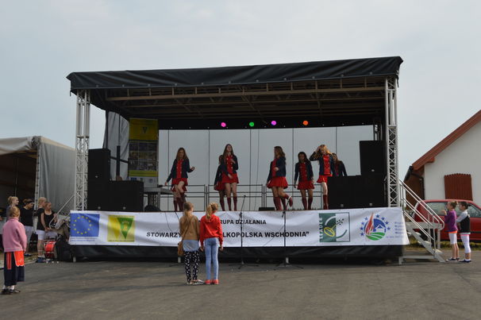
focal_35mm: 48
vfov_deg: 28.0
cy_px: 160
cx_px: 240
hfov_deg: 41.1
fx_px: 641
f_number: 7.1
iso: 100
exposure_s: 1/200
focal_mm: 32
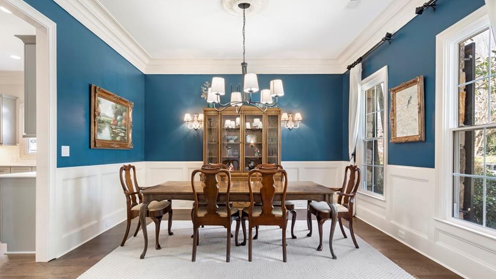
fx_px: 237
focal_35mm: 18
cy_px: 156
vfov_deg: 60.8
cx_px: 248
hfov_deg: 92.7
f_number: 8
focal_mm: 17
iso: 400
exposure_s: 1.3
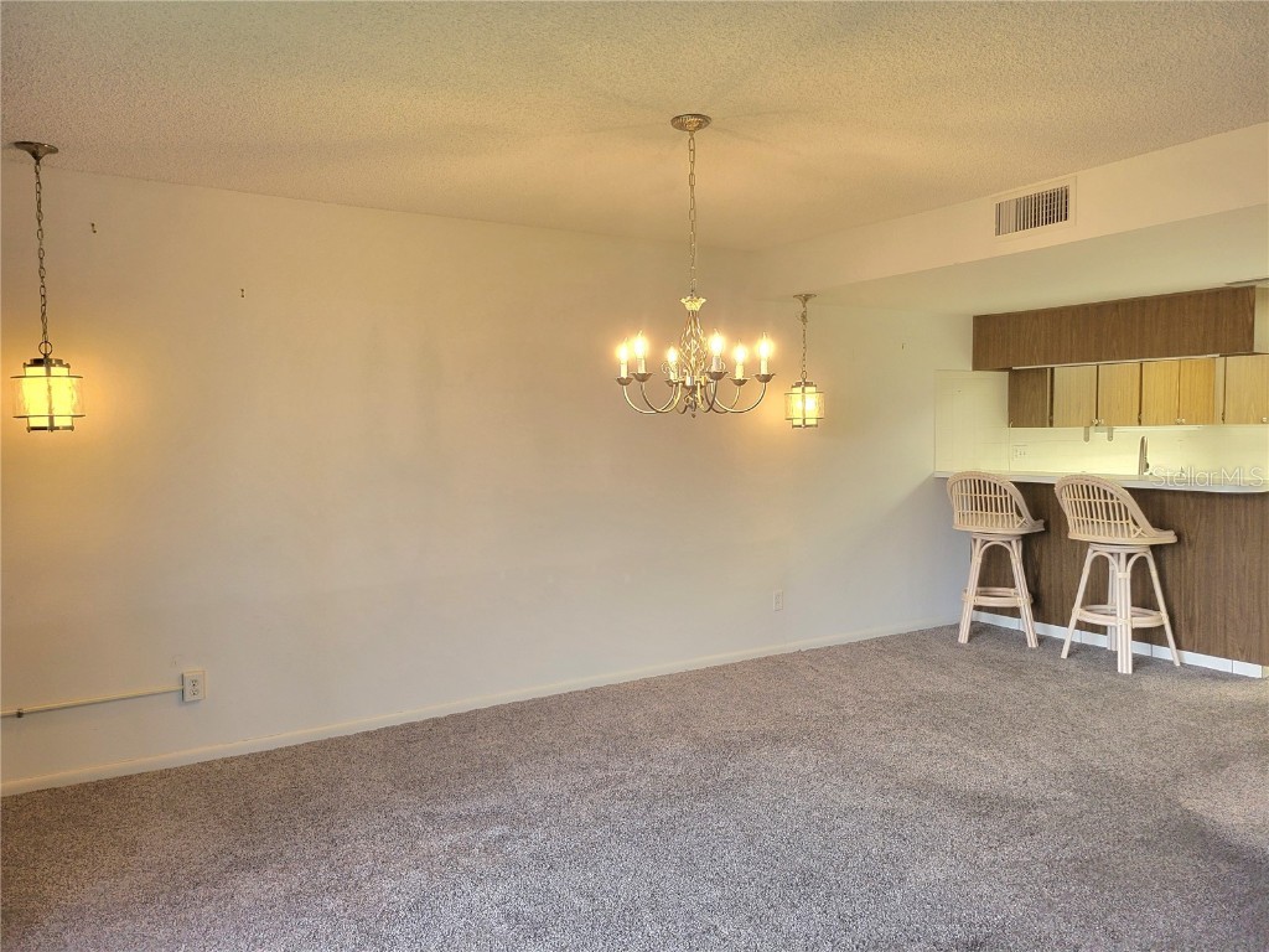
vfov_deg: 53.1
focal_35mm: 26
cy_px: 476
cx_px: 634
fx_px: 953
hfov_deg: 67.3
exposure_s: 1/120
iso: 200
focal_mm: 5.4
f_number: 1.8
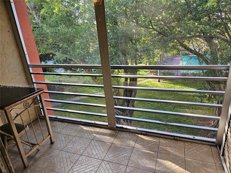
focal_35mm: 23
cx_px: 116
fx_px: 153
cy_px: 86
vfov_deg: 58.9
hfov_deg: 73.9
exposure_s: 1/207
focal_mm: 5.4
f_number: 1.8
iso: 125
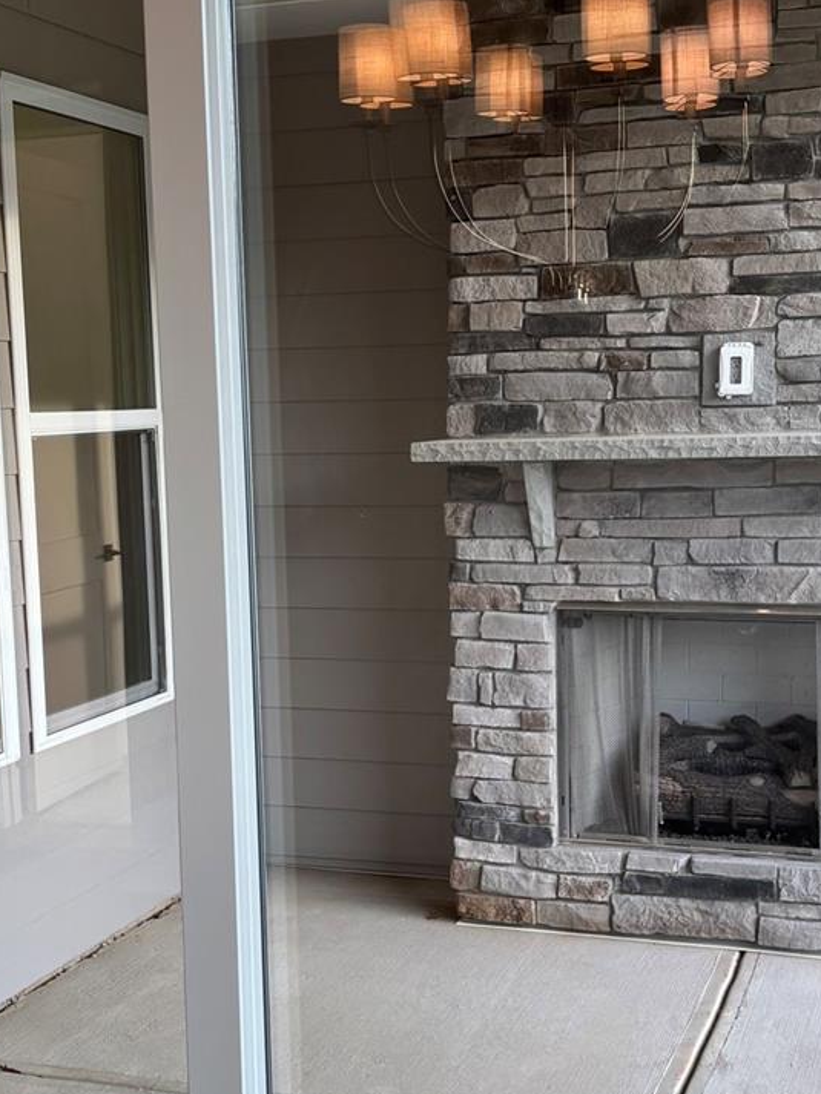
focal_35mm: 56
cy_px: 651
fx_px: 1770
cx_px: 348
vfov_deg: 34.2
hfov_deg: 26.1
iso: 40
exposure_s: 1/167
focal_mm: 5.96
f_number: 1.6
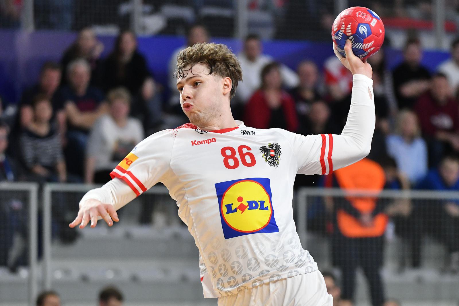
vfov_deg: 6.9
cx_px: 230
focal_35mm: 200
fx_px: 2550
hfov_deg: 10.3
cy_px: 153
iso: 3200
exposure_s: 1/1250
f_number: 4
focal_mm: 200
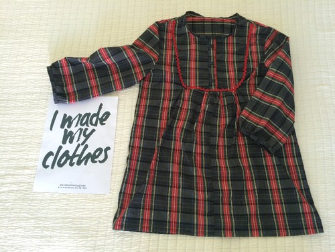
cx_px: 168
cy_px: 126
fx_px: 281
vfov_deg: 48.2
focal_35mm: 29
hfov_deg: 61.7
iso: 200
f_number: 2.2
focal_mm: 4.15
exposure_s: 1/33
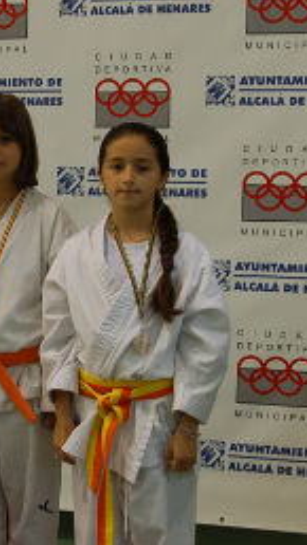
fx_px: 1477
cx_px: -197
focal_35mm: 102
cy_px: 264
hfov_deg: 11.2
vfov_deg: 21.0
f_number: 4
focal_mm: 28
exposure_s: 1/60
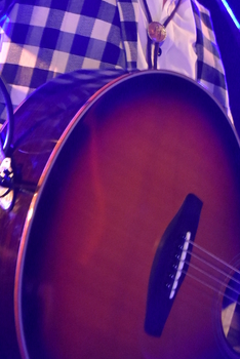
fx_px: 1507
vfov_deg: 13.4
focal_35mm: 151
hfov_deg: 9.1
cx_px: 123
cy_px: -5
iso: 4500
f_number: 4.8
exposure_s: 1/60
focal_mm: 44
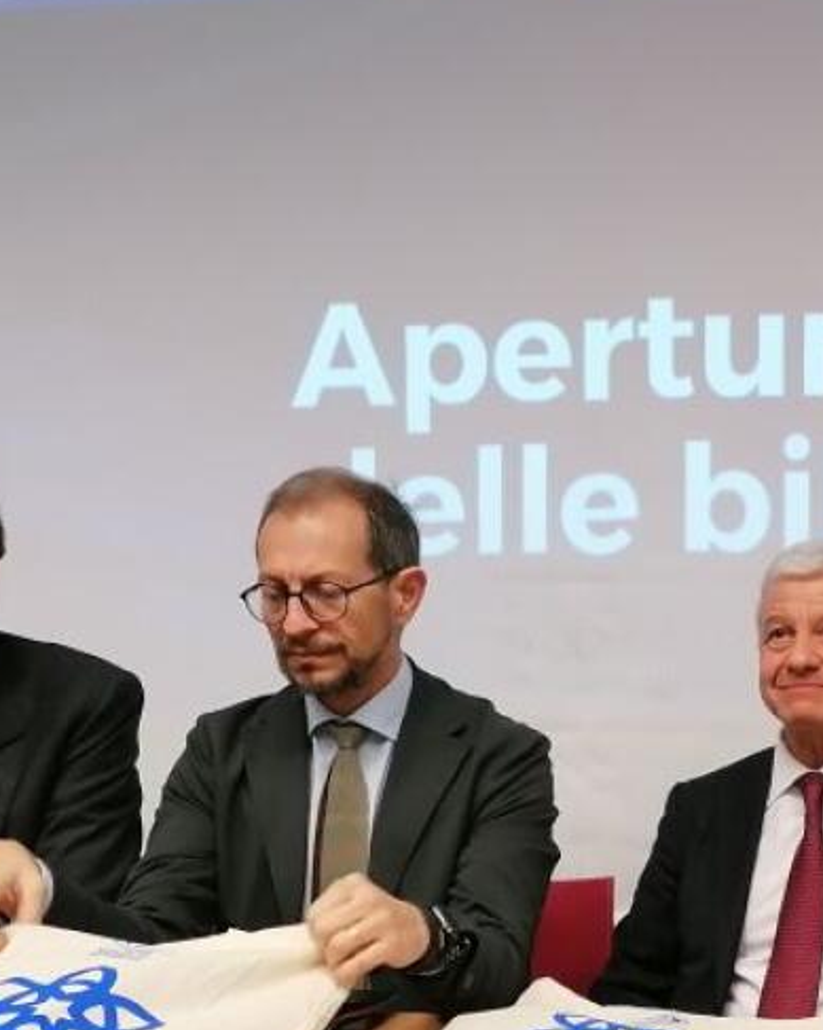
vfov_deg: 28.7
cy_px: 787
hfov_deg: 22.8
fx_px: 1981
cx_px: 762
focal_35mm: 65
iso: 160
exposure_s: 1/50
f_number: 1.8
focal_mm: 4.75
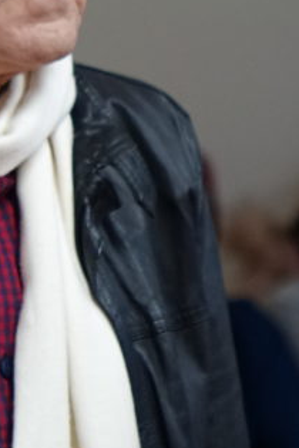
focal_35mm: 393
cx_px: -38
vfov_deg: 5.2
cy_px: 56
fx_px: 4896
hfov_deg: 3.5
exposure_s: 1/30
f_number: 2.8
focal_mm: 44.52
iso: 800
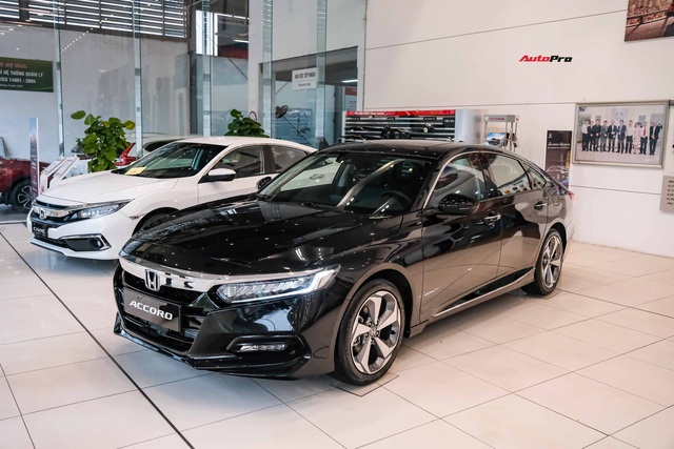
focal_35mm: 30
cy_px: 224
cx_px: 337
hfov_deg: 61.9
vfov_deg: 43.6
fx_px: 562
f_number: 4
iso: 2500
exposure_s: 1/160
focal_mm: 20.2
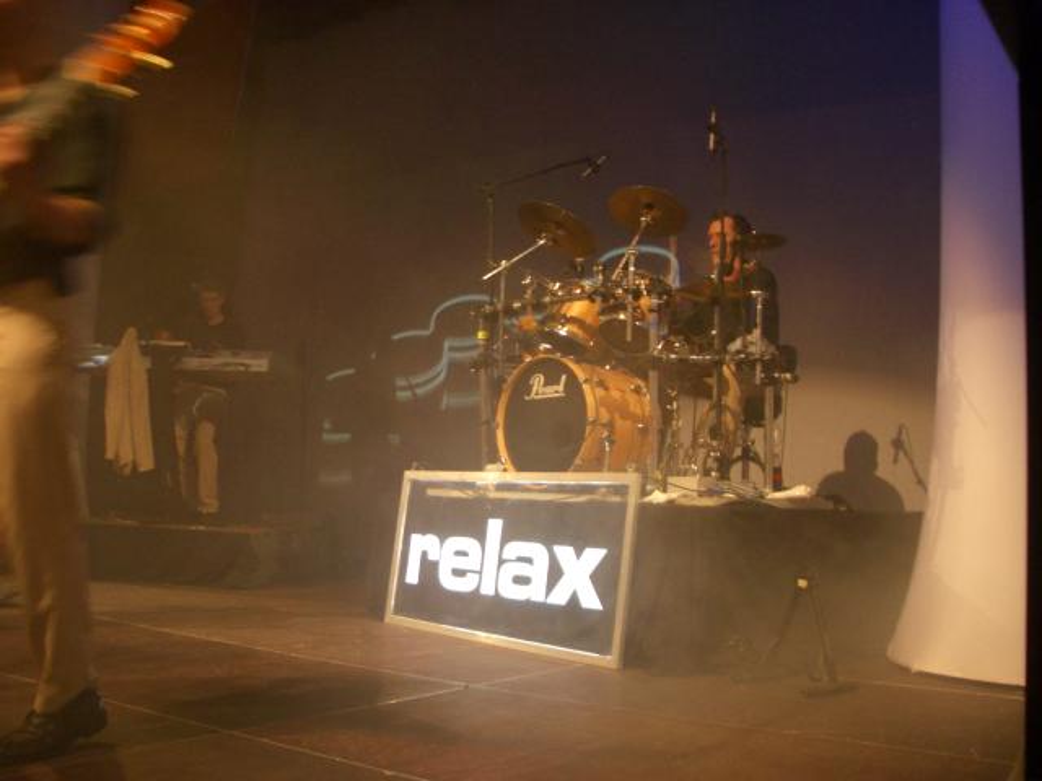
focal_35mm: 35
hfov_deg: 52.6
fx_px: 1054
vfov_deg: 40.7
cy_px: 390
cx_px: 521
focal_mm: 5.8
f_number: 2.6
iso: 100
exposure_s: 1/8
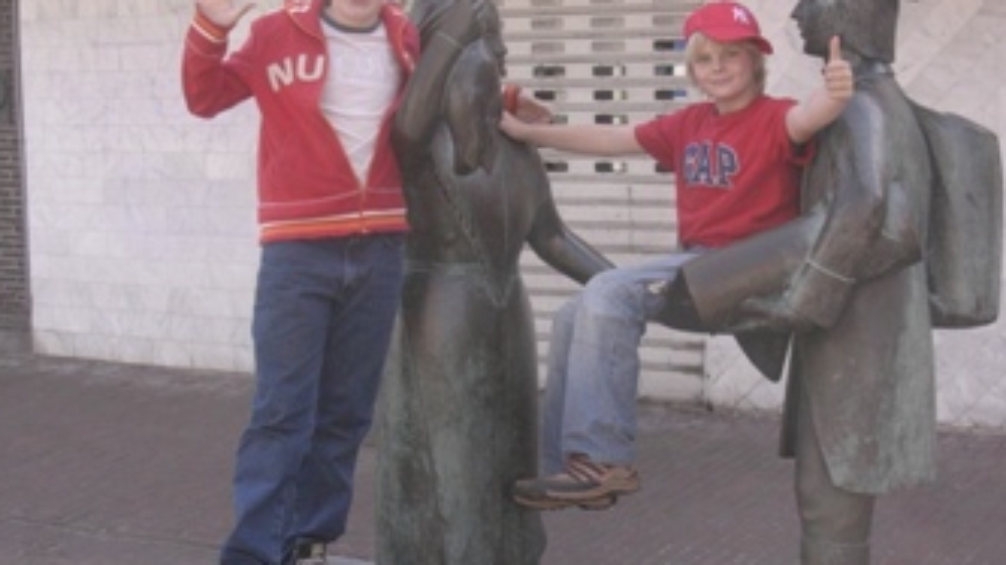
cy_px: 302
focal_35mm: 66
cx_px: 589
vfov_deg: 18.2
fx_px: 1760
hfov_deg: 31.8
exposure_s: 1/215
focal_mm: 6.7
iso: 70
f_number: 2.9
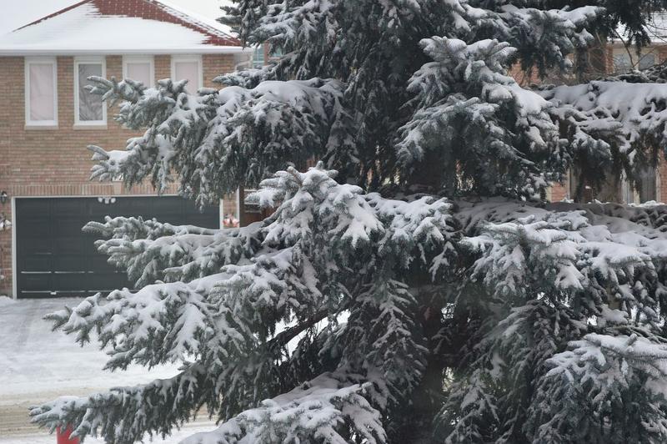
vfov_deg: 16.5
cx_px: 334
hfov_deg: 24.6
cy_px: 222
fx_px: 1527
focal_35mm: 82
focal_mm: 55
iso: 100
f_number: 5.6
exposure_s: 1/125
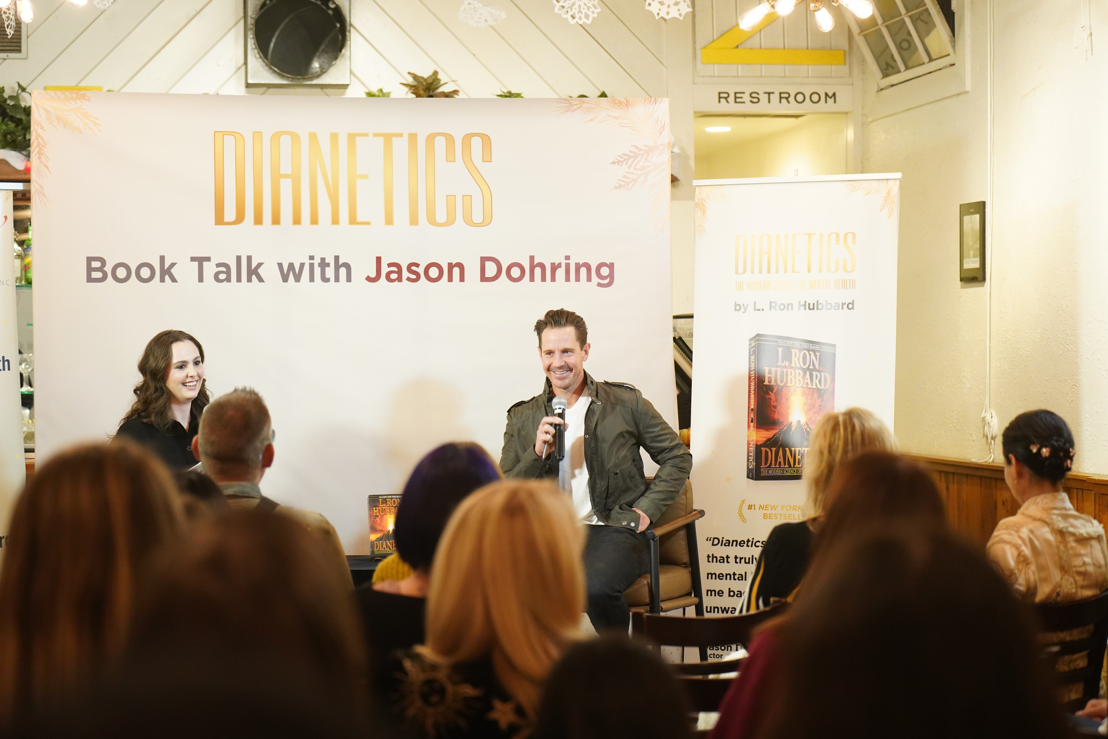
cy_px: 370
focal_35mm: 70
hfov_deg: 28.8
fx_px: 2154
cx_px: 554
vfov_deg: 19.5
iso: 4000
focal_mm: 70
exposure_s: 1/80
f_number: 2.8
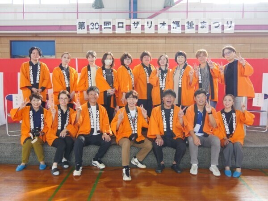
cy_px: 100
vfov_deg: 41.8
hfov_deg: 54.0
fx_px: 263
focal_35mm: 34
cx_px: 134
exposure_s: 1/25
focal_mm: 17
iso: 200
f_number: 3.7
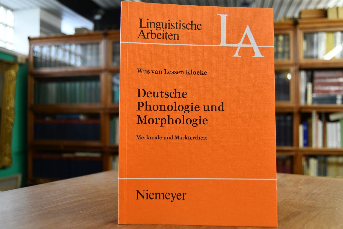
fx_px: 314
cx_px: 172
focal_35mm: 33
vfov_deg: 40.0
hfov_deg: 57.2
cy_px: 114
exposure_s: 1/125
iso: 1600
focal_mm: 22
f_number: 3.5
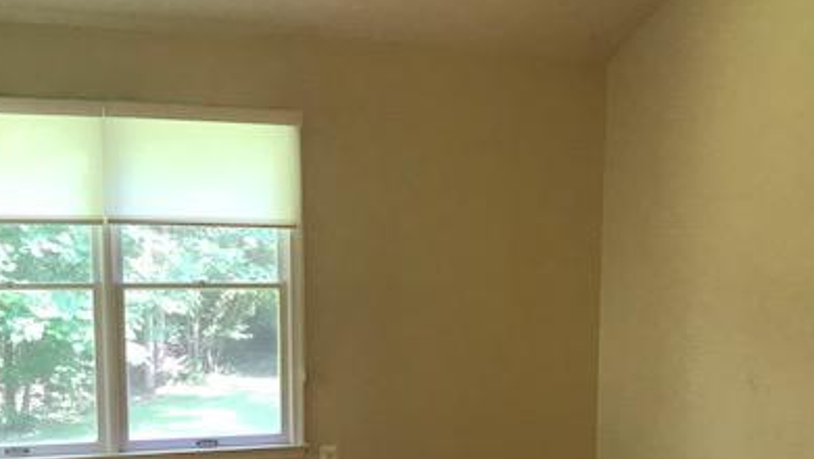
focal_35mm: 50
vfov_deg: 23.5
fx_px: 1080
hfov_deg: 41.2
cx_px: 470
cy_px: 390
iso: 40
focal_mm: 3.99
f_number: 1.8
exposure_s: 1/30
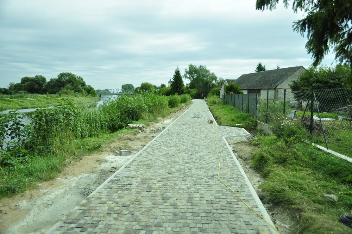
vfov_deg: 47.8
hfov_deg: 67.4
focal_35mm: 27
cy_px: 117
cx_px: 176
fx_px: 264
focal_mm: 18
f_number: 3.5
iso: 200
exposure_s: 1/1600
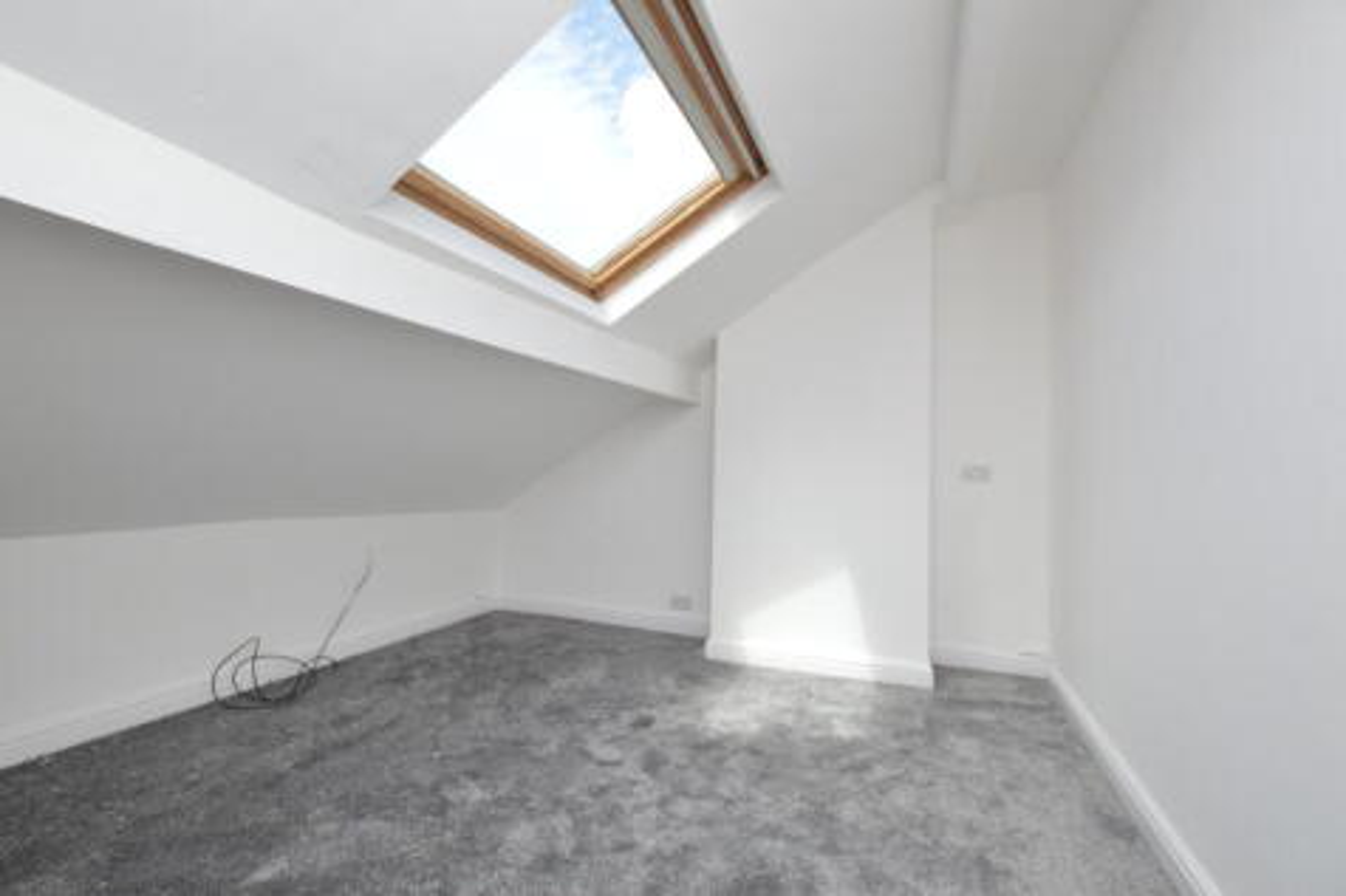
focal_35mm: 15
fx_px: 561
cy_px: 448
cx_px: 673
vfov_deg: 77.3
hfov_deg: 100.4
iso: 100
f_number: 5.6
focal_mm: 10
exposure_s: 1/125
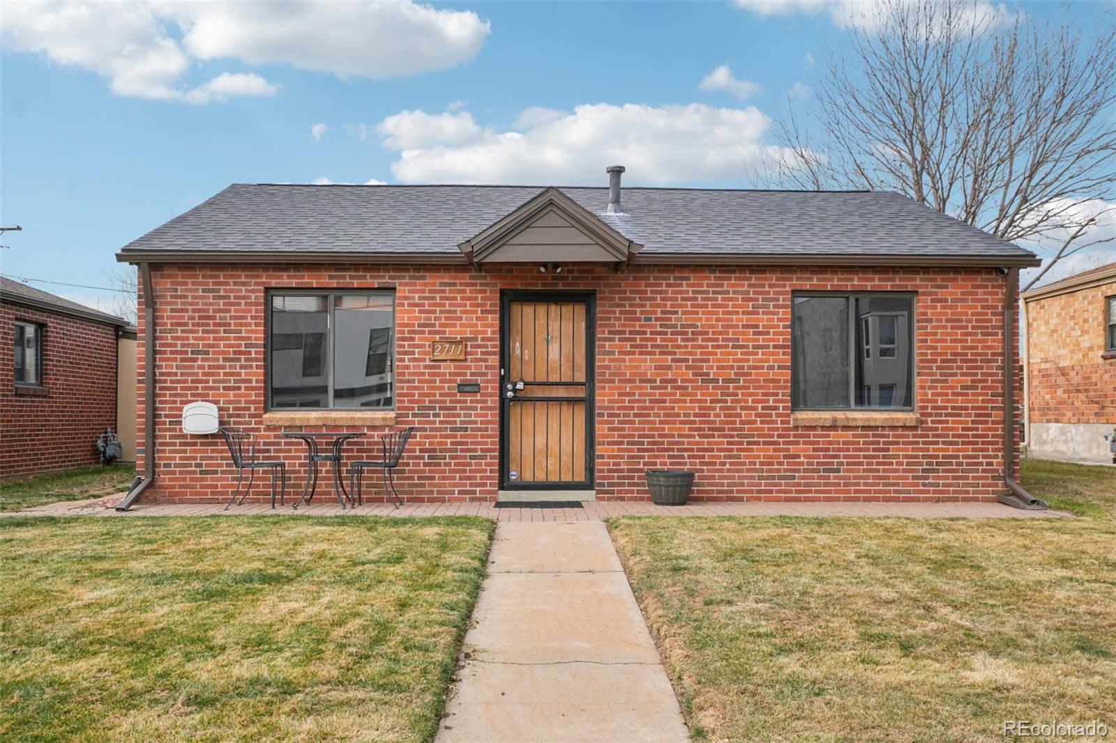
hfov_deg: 61.9
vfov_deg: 43.6
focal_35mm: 30
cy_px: 372
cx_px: 558
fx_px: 930
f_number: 8
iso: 100
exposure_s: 1/200
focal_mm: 20
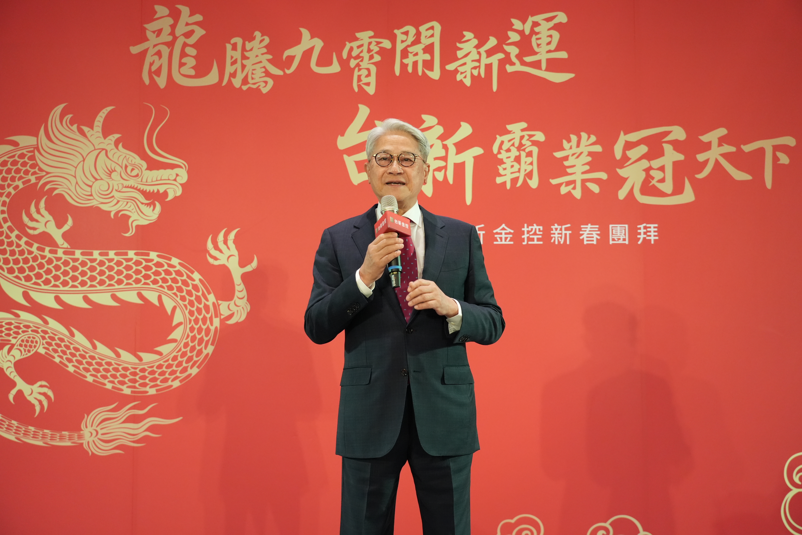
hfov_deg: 38.2
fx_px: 1158
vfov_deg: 26.0
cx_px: 401
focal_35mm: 52
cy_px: 268
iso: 3200
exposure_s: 1/100
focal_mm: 52
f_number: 4
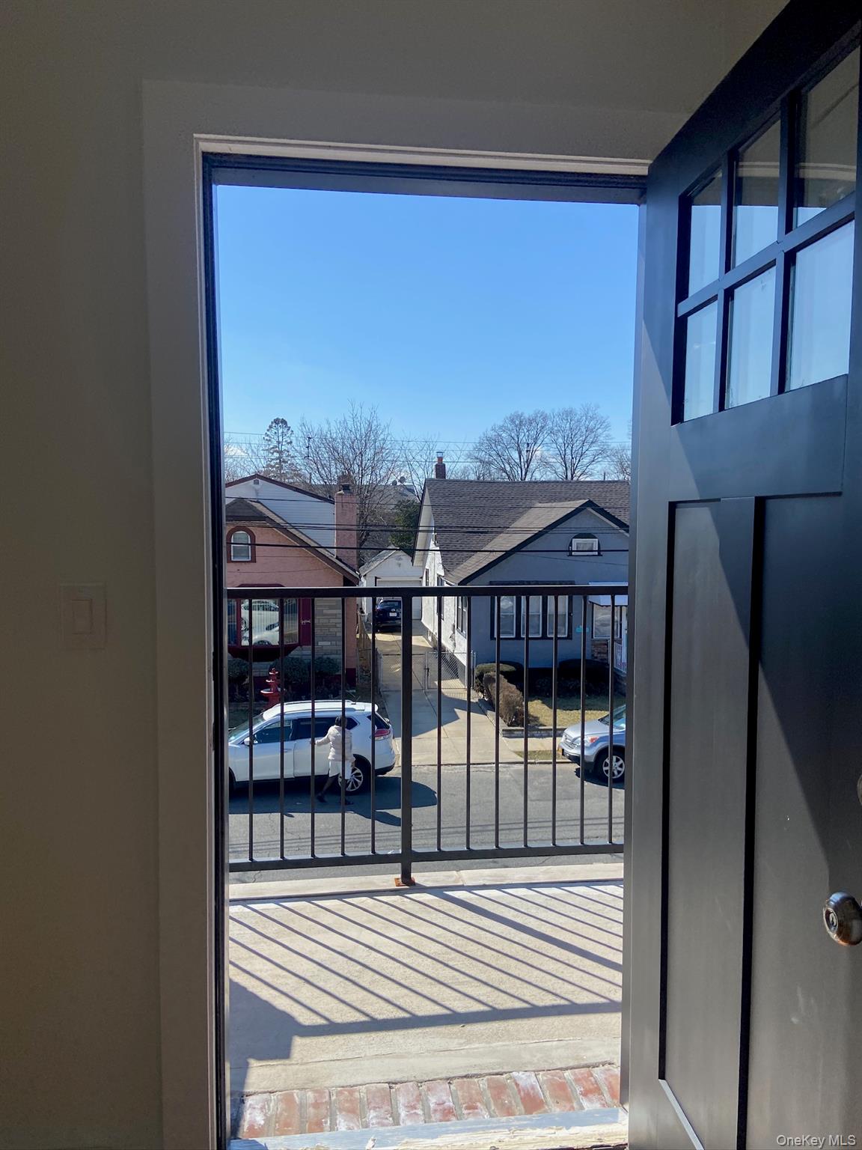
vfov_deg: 67.3
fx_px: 863
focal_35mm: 26
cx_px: 431
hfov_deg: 53.1
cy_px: 575
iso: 32
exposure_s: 1/2571
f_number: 1.8
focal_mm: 4.25
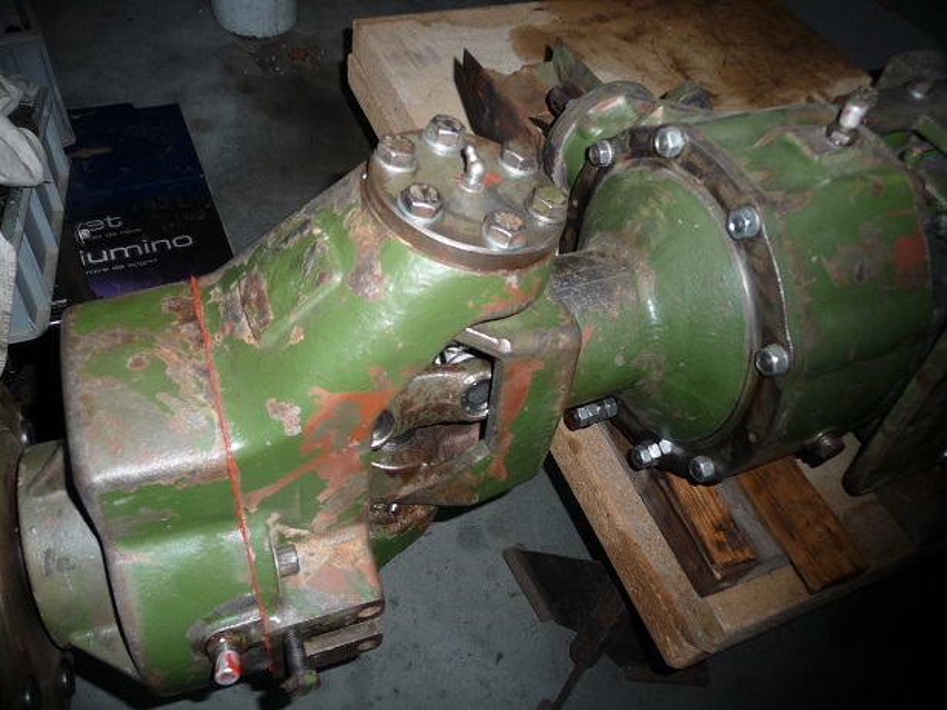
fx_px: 766
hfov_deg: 63.5
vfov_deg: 49.7
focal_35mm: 28
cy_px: 355
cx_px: 474
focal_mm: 4.7
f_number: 3.3
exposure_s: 1/30
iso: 100
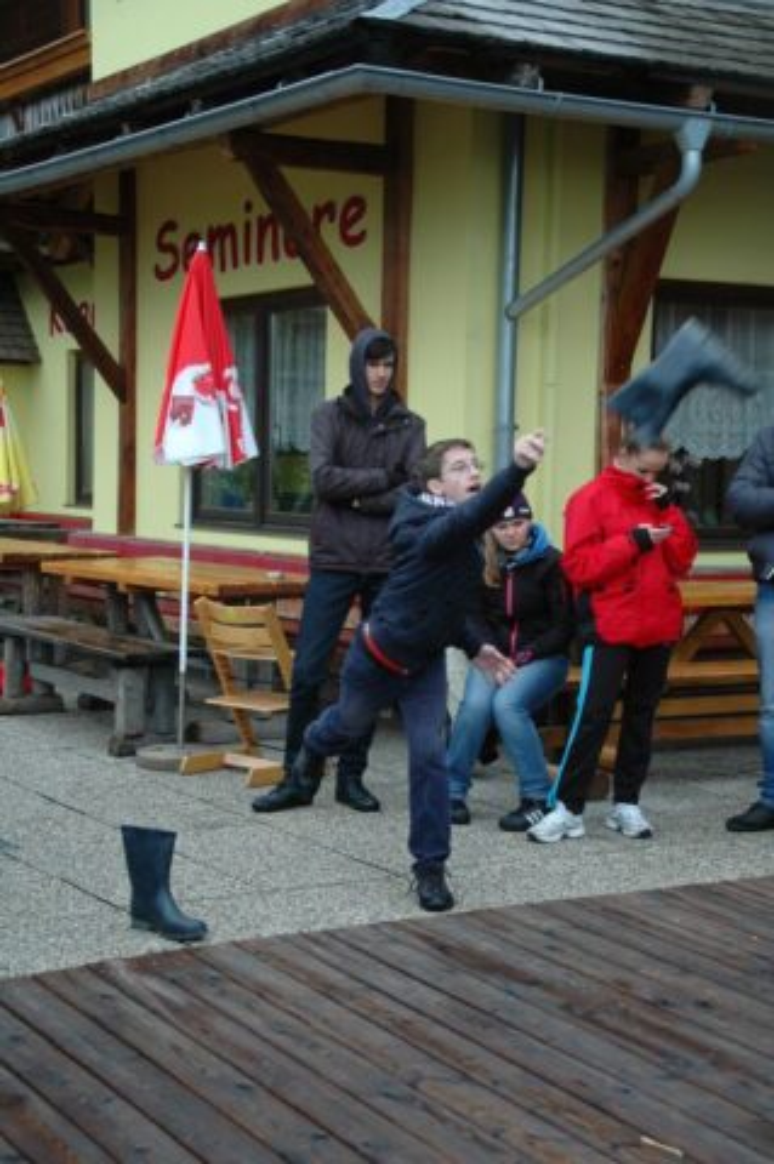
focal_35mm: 51
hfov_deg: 26.4
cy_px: 582
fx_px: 1648
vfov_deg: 38.9
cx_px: 387
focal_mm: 34
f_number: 4.5
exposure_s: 1/250
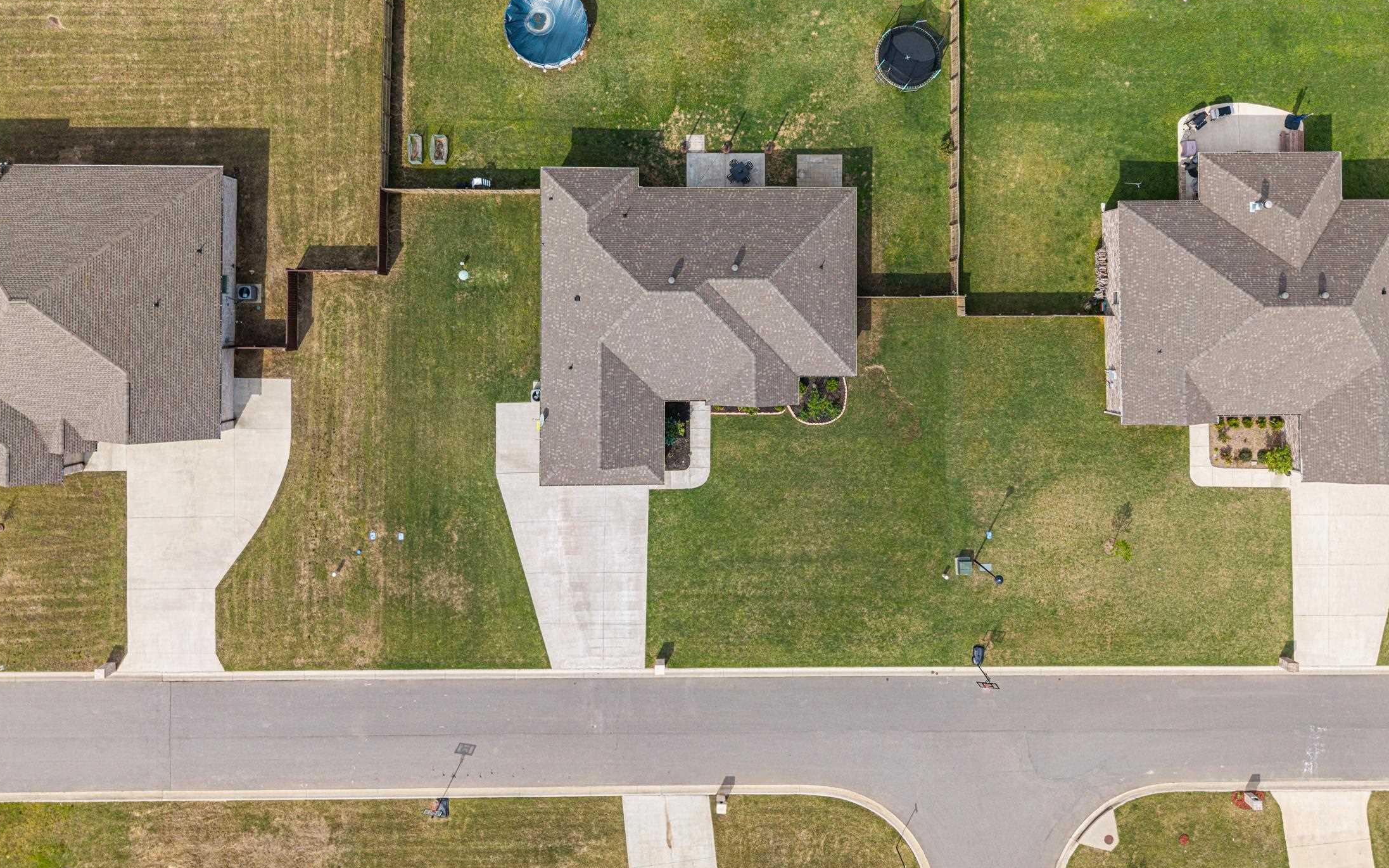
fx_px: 1098
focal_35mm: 29
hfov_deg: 64.6
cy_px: 302
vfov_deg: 42.7
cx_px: 711
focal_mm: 8.67
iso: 100
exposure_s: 1/100
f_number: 1.8
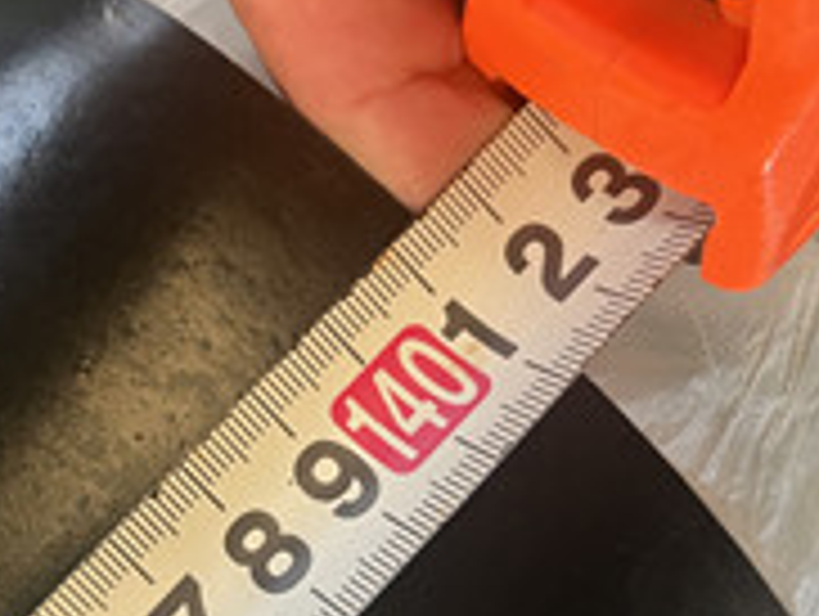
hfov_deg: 32.0
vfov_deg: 25.5
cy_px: 450
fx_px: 1350
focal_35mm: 57
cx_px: 76
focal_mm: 5.1
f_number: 1.6
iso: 500
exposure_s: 1/60
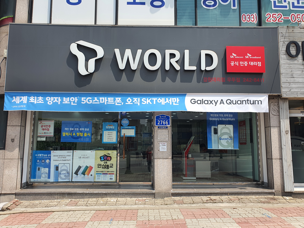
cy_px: 114
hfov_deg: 67.3
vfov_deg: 53.1
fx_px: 228
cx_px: 152
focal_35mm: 26
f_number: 2.4
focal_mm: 4.3
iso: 50
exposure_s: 1/1144
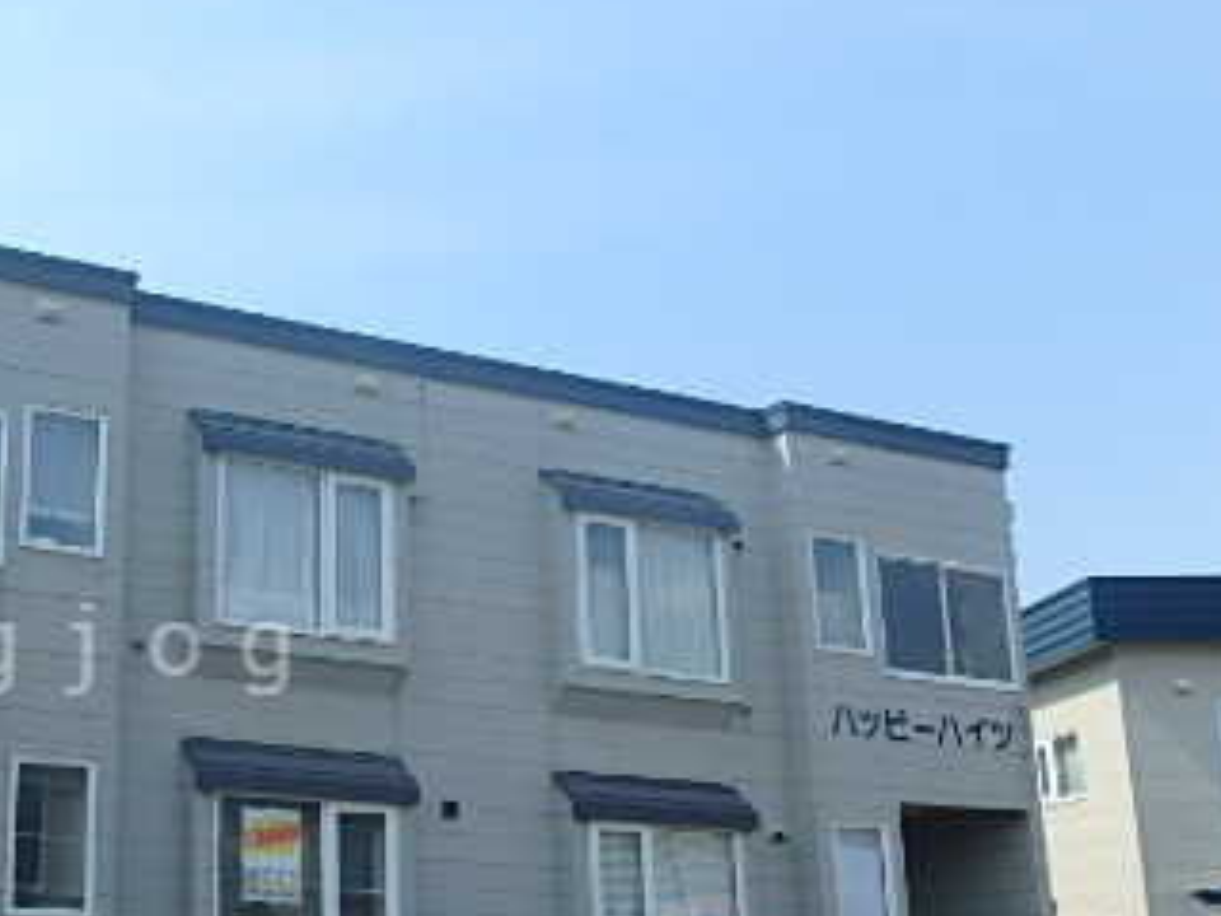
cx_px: 50
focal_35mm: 42
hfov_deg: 40.3
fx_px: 1481
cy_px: 649
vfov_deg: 33.9
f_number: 6
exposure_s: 1/400
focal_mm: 3.7
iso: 125
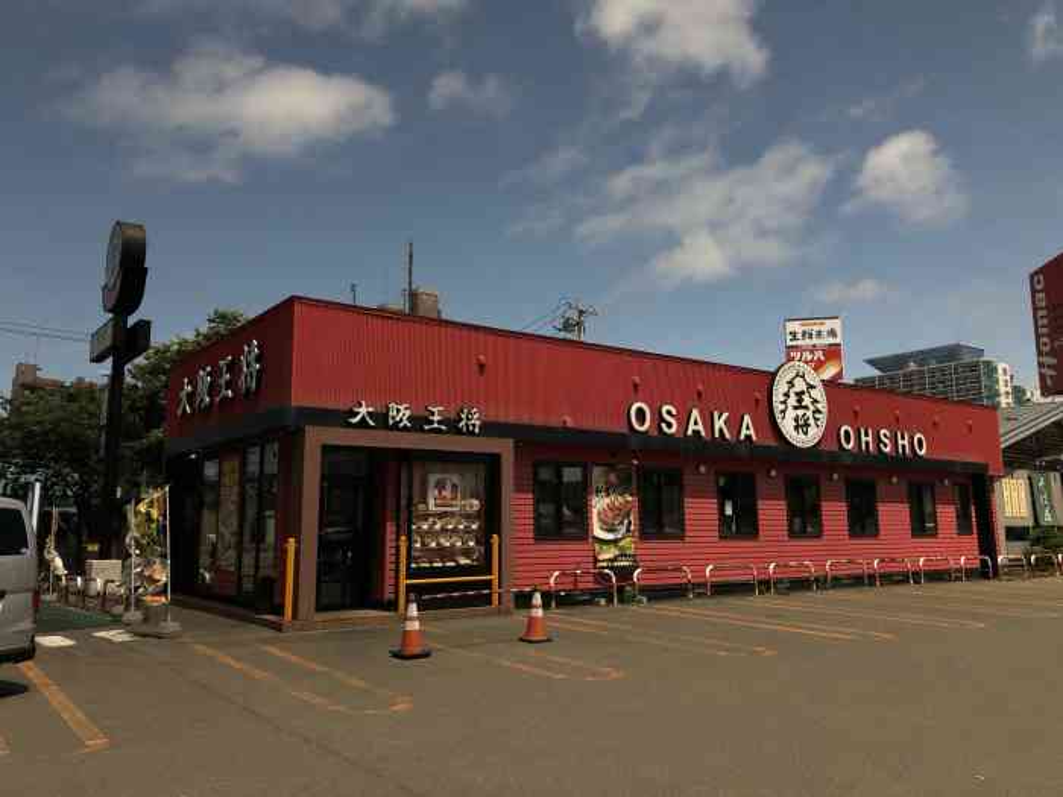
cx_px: 532
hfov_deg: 63.4
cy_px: 398
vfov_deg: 49.7
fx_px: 860
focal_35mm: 28
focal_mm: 4
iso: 25
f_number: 1.8
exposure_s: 1/3690
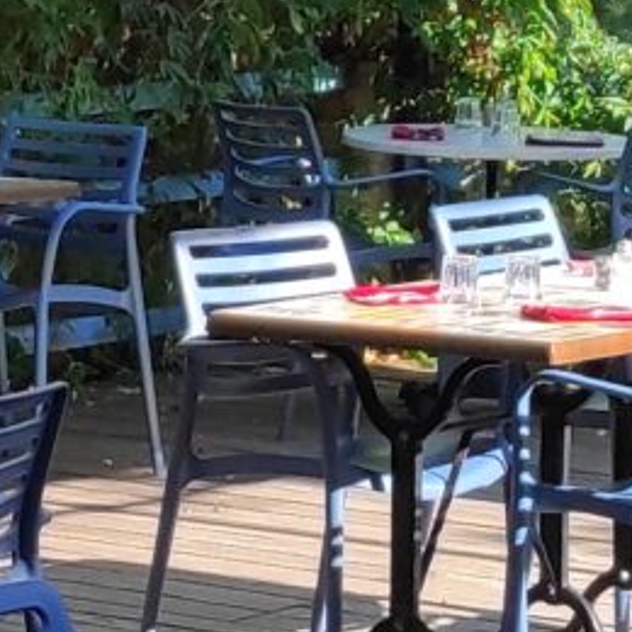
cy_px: 197
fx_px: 4482
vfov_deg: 8.1
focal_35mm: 217
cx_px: 58
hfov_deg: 8.0
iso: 100
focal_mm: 5.43
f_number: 1.89
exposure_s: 1/546
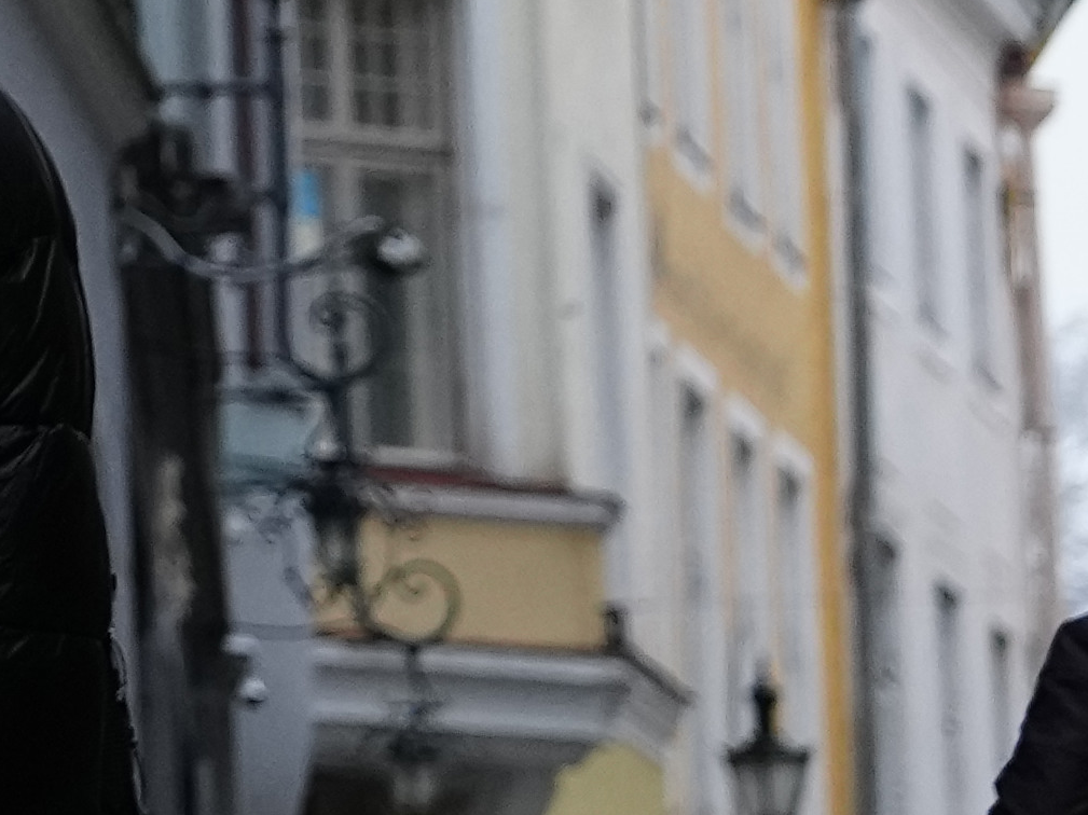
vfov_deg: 3.3
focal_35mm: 453
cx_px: -2533
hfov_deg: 4.2
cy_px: -754
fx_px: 14233
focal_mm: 55
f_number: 2.8
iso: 800
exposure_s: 1/800
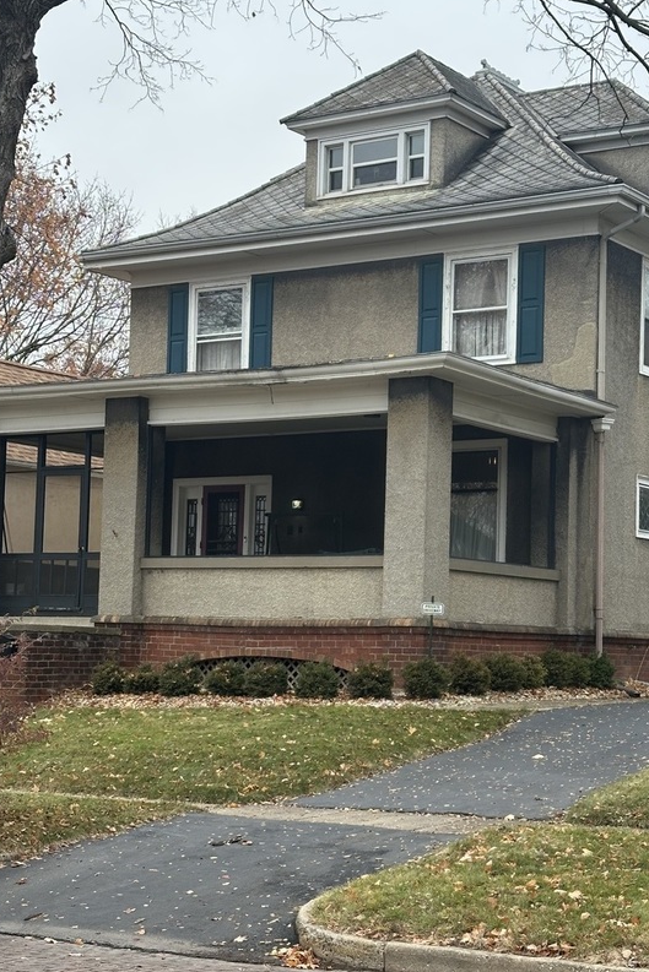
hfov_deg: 20.0
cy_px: 541
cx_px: 380
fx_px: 1838
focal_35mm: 68
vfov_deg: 29.6
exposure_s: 1/767
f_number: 1.78
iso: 64
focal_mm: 6.86
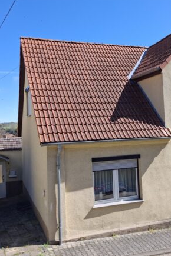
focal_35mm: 33
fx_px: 235
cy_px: 124
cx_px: 82
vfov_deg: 57.2
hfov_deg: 40.0
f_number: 1.8
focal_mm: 5.54
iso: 50
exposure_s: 1/896
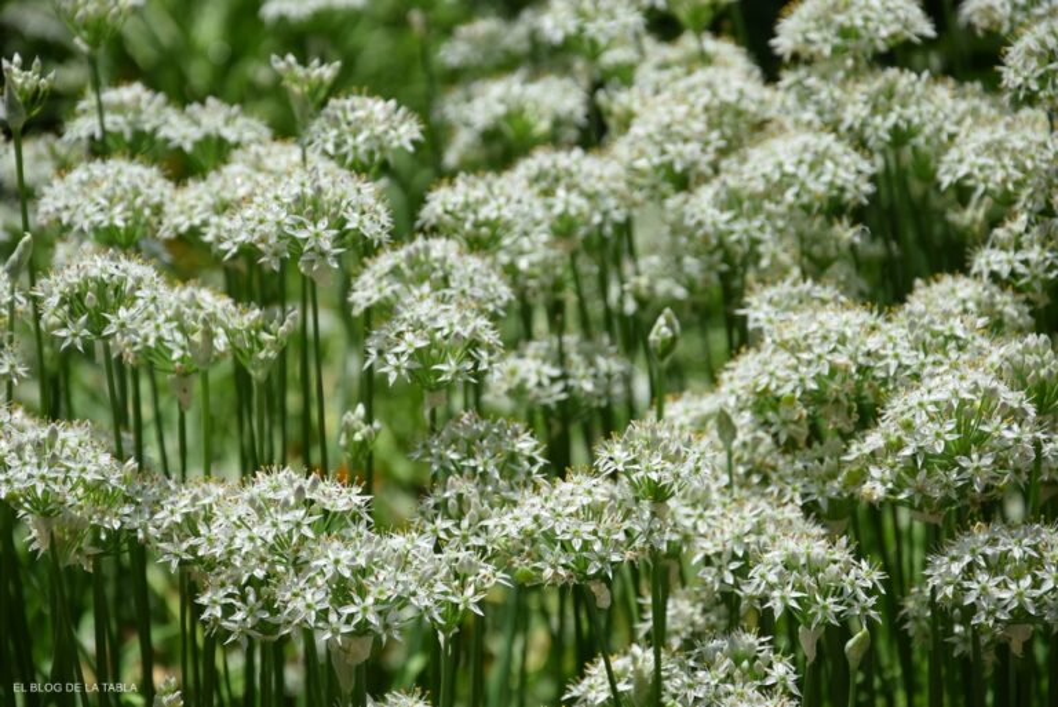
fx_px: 4631
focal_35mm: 158
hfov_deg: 13.0
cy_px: 354
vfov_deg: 8.7
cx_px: 529
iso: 200
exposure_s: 1/800
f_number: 7.1
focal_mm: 105
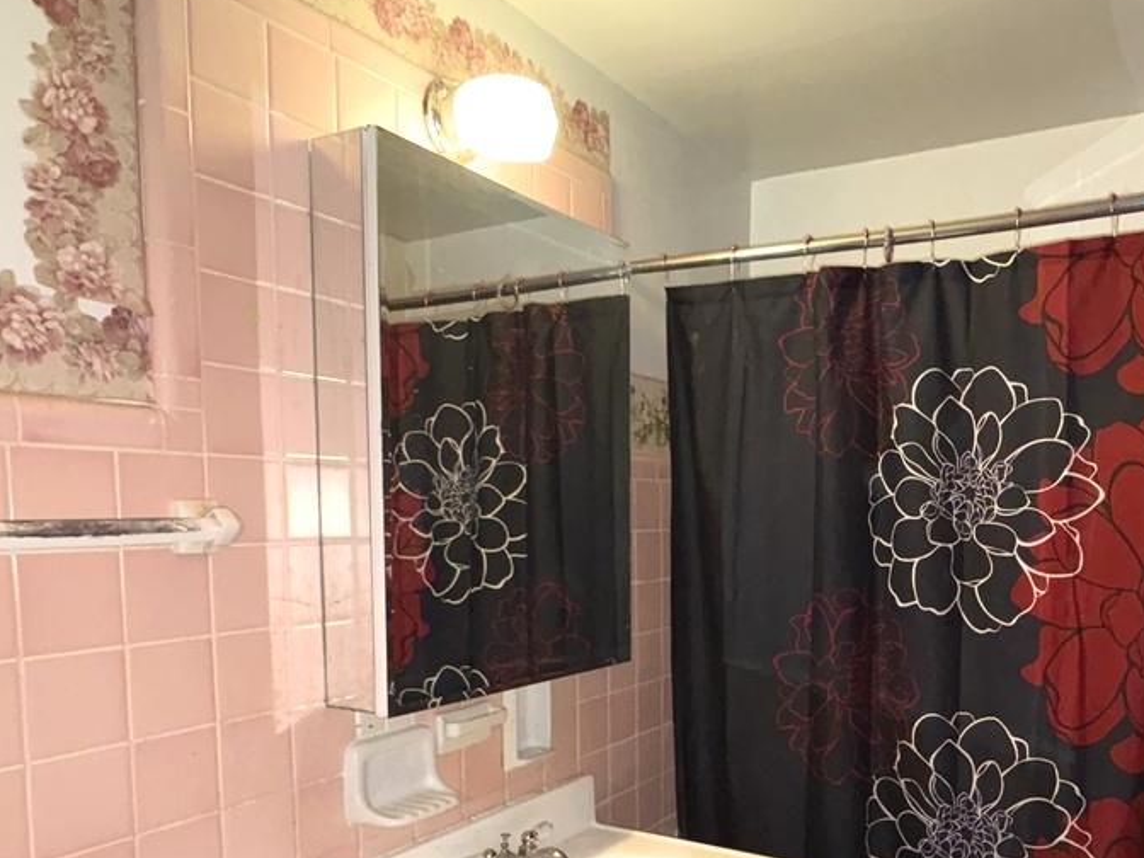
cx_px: 705
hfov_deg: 59.3
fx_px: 991
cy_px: 594
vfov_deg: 45.8
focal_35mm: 30
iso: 160
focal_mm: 2.22
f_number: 2.2
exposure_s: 1/40
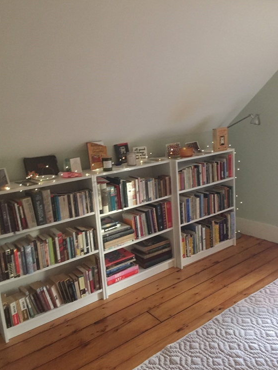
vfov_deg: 59.9
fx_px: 321
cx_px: 143
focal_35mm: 30
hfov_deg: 46.8
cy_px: 188
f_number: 2.2
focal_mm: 4.15
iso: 320
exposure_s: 1/15
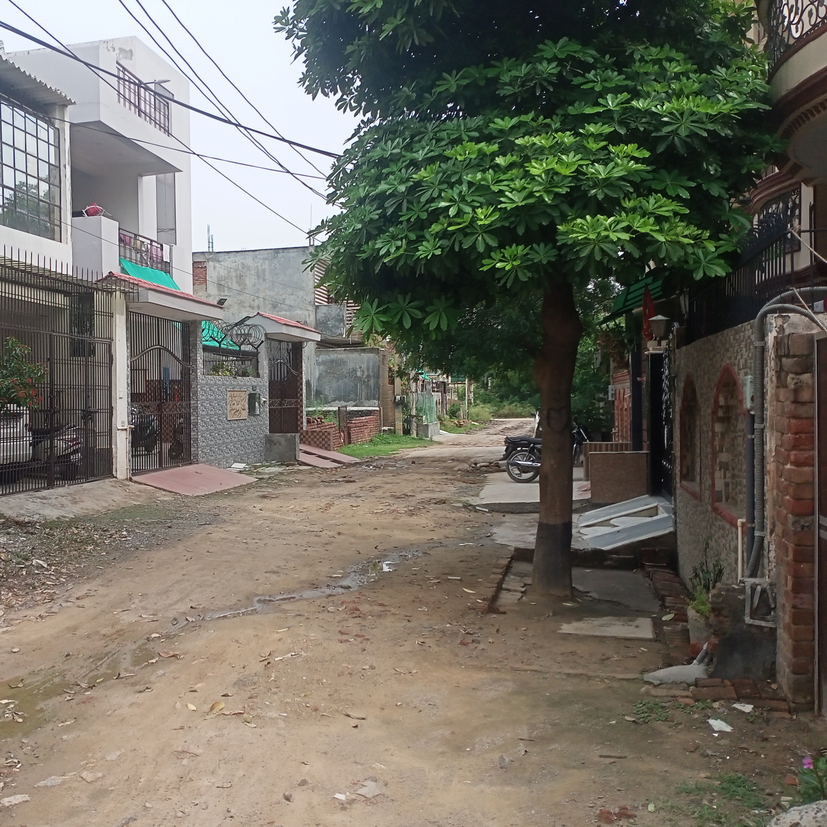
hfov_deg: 47.7
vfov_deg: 48.5
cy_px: 410
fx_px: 919
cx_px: 279
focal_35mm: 34
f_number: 1.8
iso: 116
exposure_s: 1/1103
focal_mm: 4.05
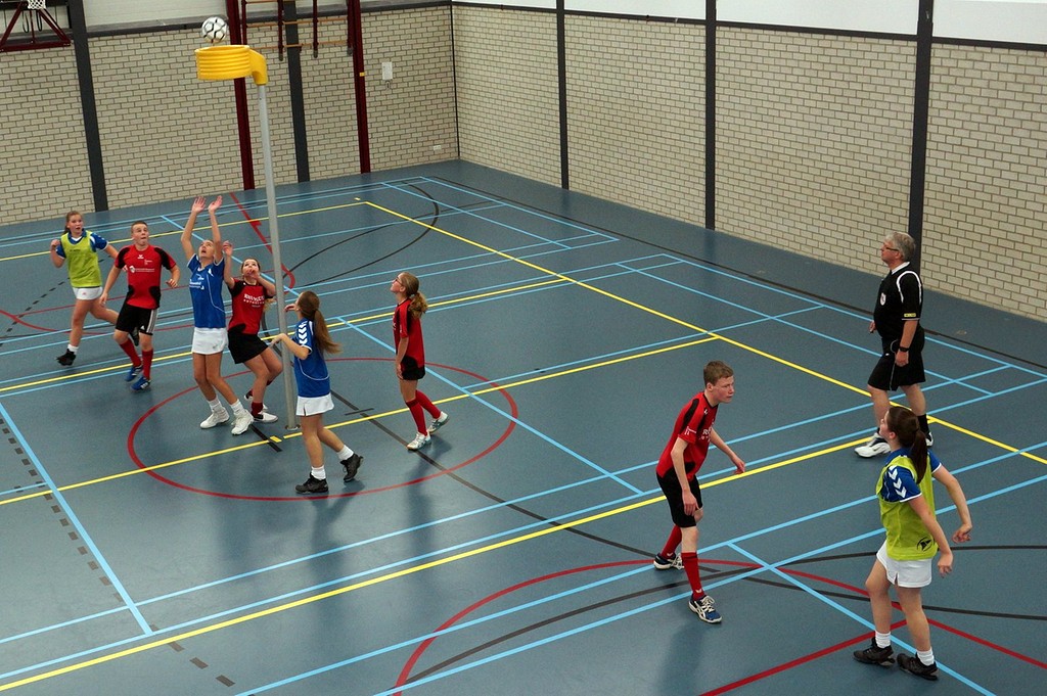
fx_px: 959
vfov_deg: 39.9
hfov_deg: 57.3
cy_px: 348
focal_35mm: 33
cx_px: 524
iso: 800
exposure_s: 1/200
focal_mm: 22
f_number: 3.2
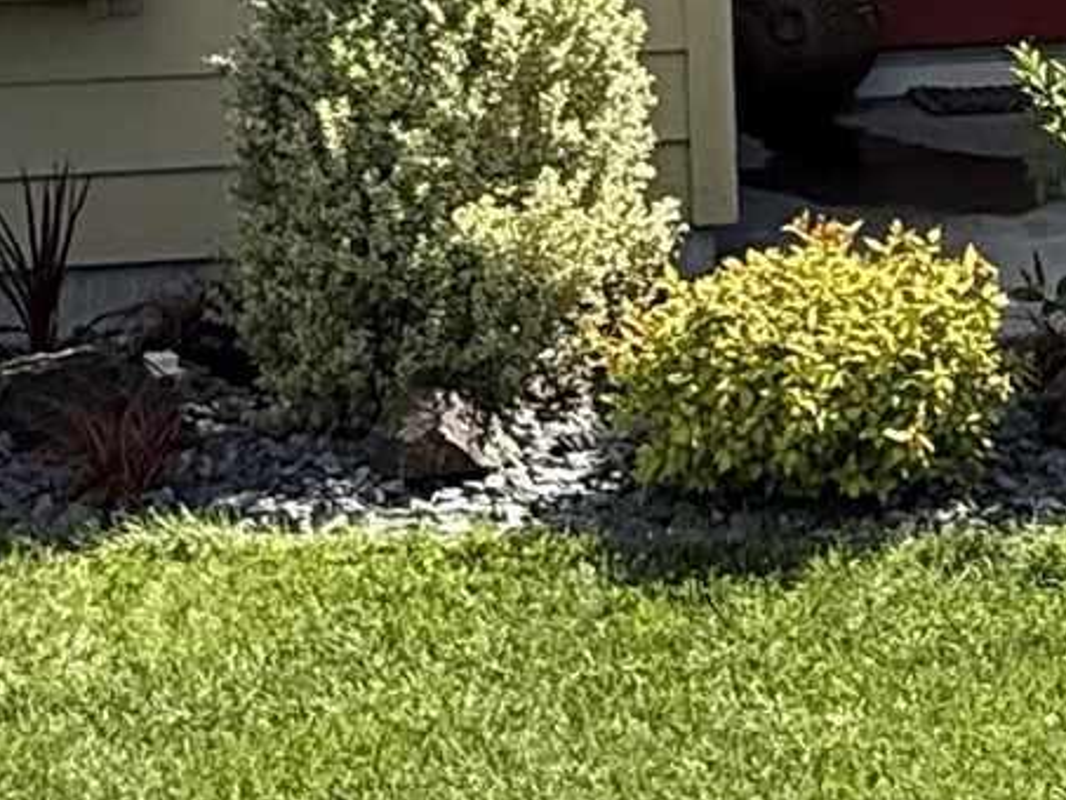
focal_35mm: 95
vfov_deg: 14.8
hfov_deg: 20.0
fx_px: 2926
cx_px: 1085
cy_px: -266
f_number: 2.2
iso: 80
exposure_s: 1/1431
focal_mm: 2.22
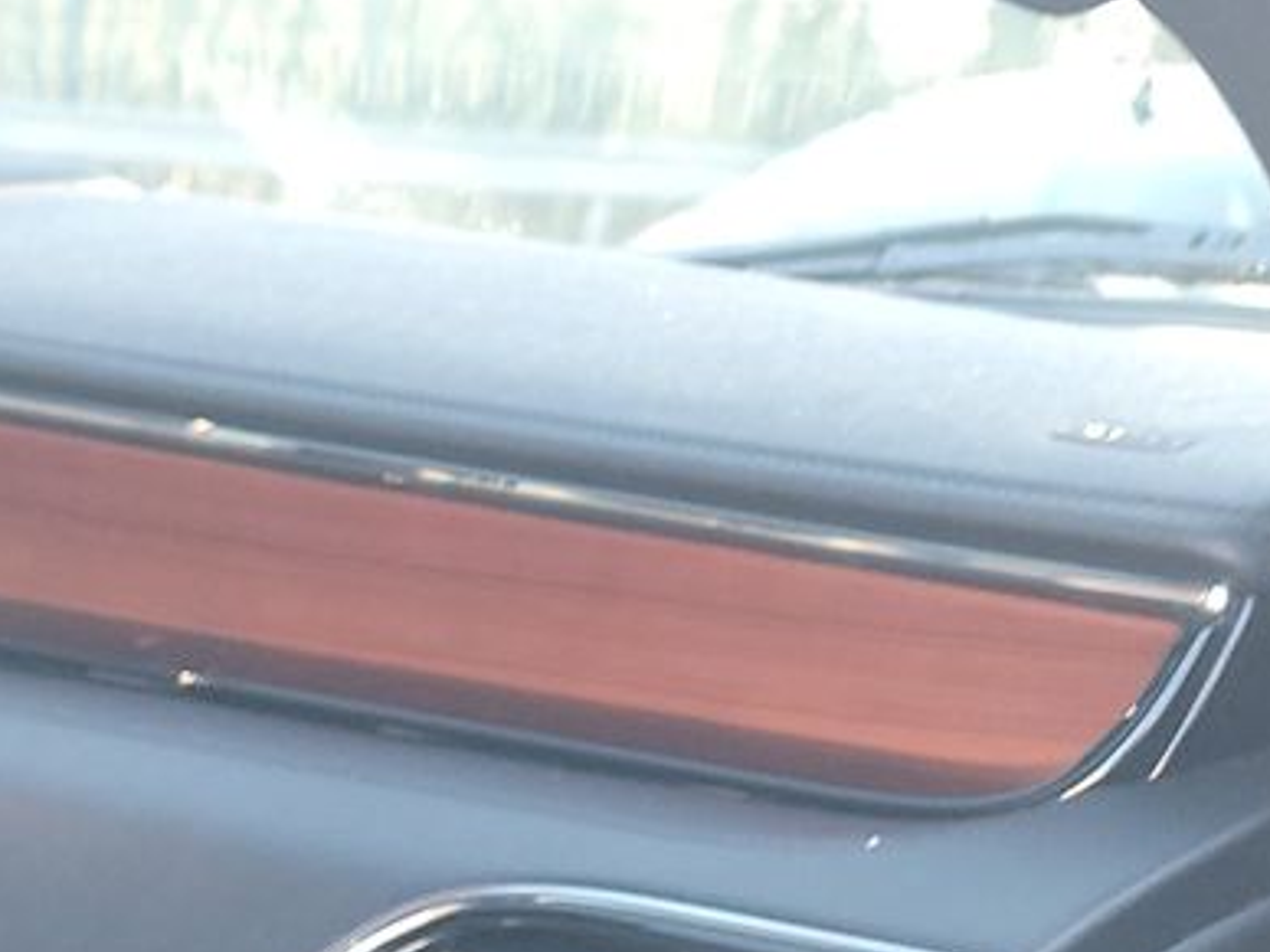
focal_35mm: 99
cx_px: -750
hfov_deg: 17.4
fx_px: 3632
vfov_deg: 13.5
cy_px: 1698
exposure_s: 1/59
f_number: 1.8
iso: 273
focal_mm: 6.7
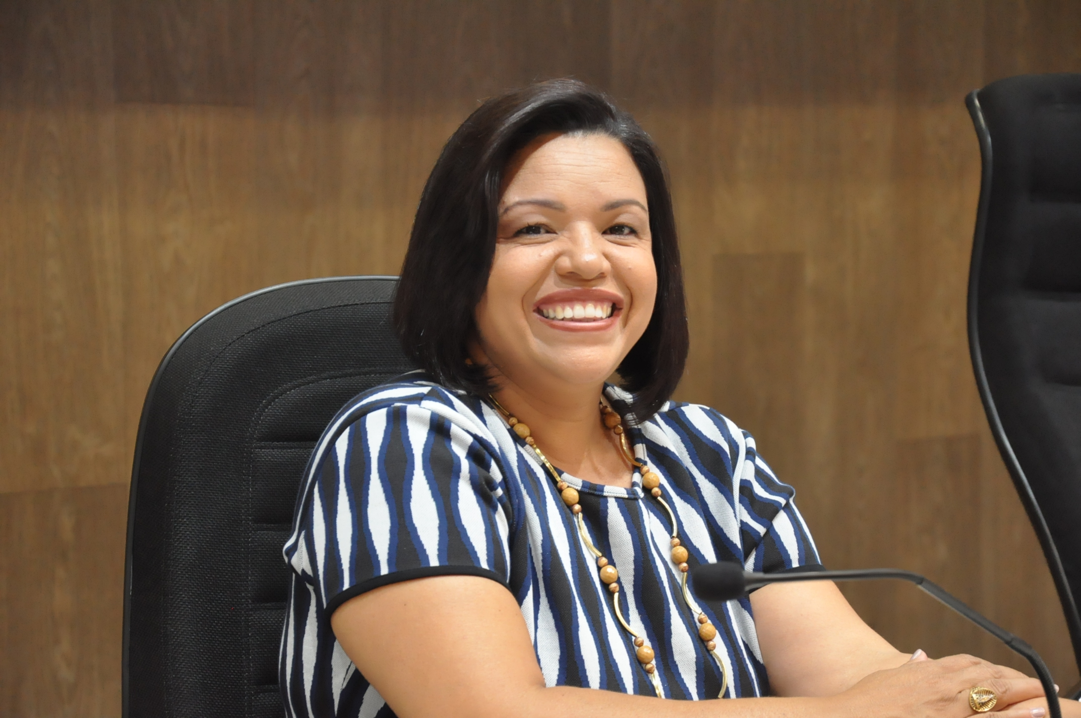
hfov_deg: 19.5
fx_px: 3149
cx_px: 540
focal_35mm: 105
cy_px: 359
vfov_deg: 13.0
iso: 2000
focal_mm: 70
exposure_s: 1/60
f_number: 5.3
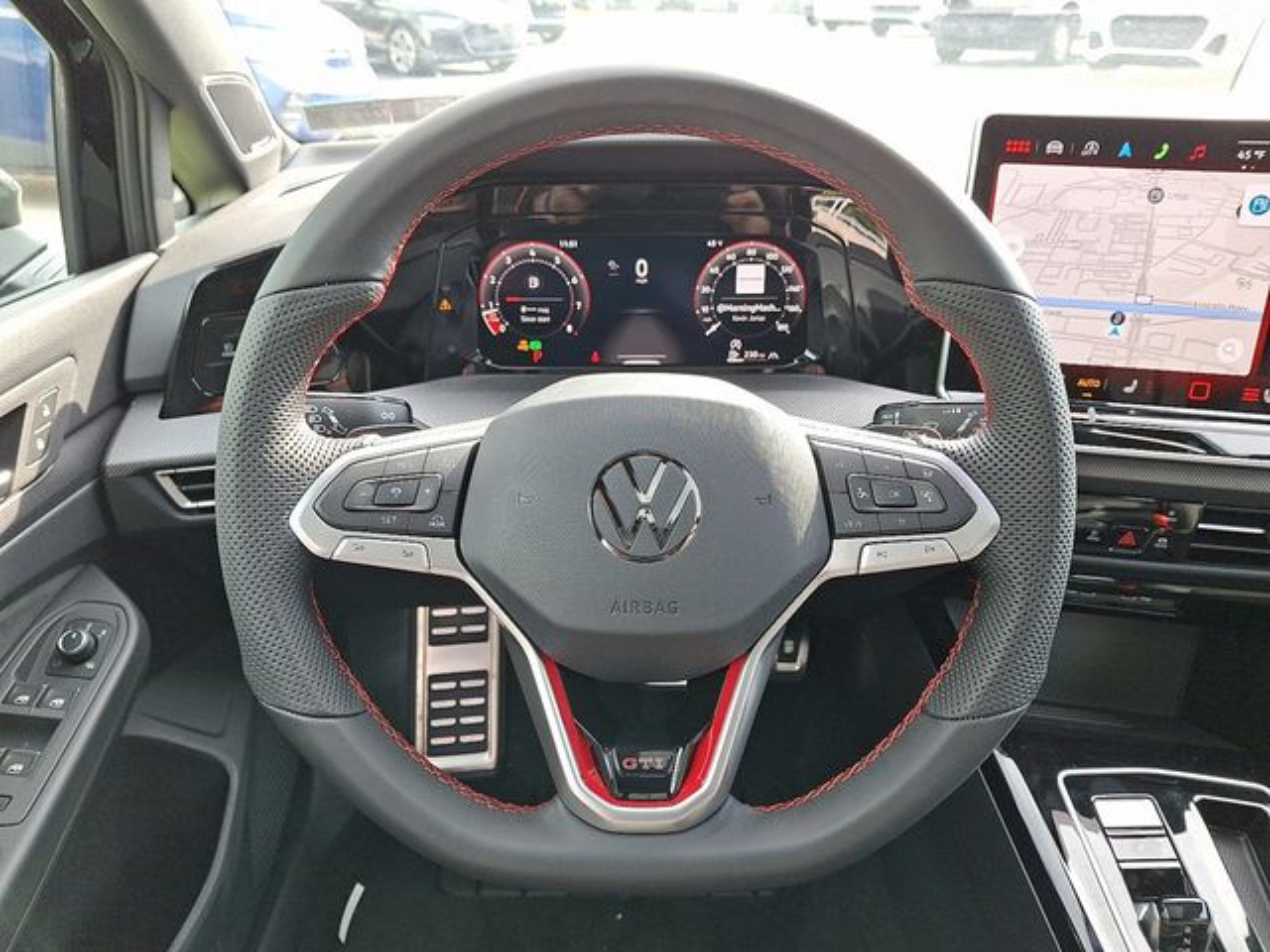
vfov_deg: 54.9
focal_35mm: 25
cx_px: 635
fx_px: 917
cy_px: 476
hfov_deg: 69.4
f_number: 1.8
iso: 27
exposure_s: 1/100
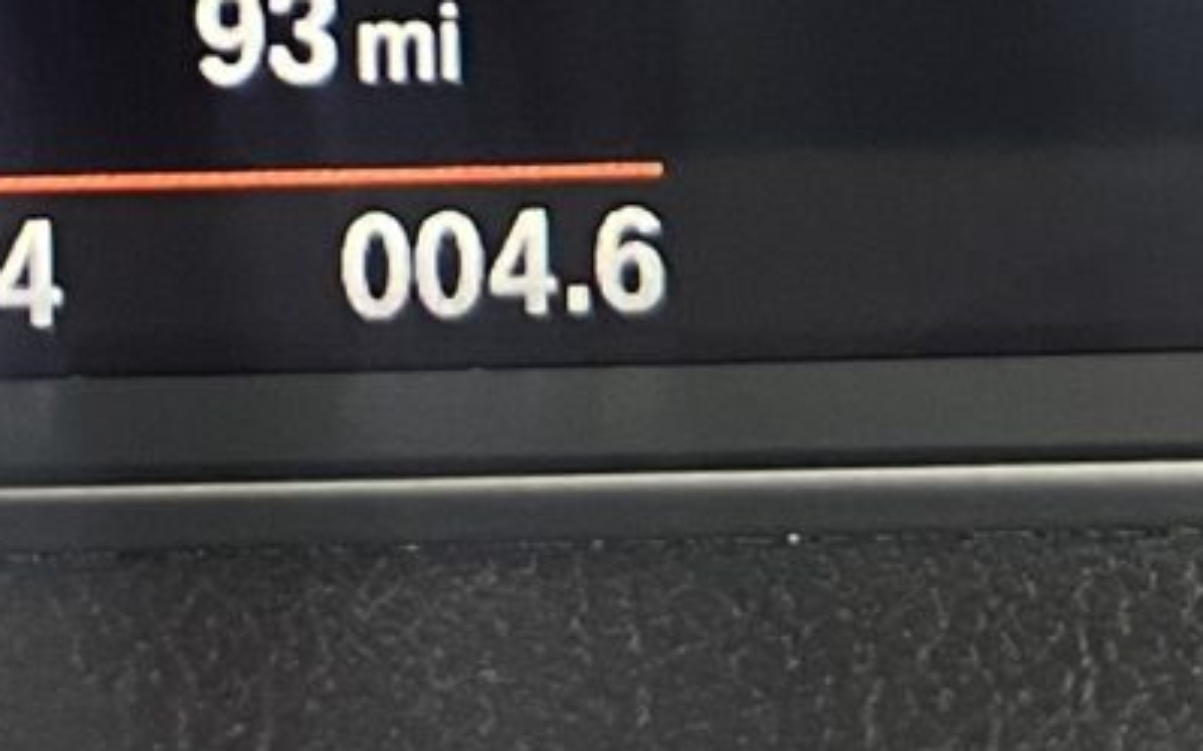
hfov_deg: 11.2
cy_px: -1849
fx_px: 5801
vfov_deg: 6.5
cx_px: -763
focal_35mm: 177
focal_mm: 5.7
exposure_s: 1/59
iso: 125
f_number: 1.5
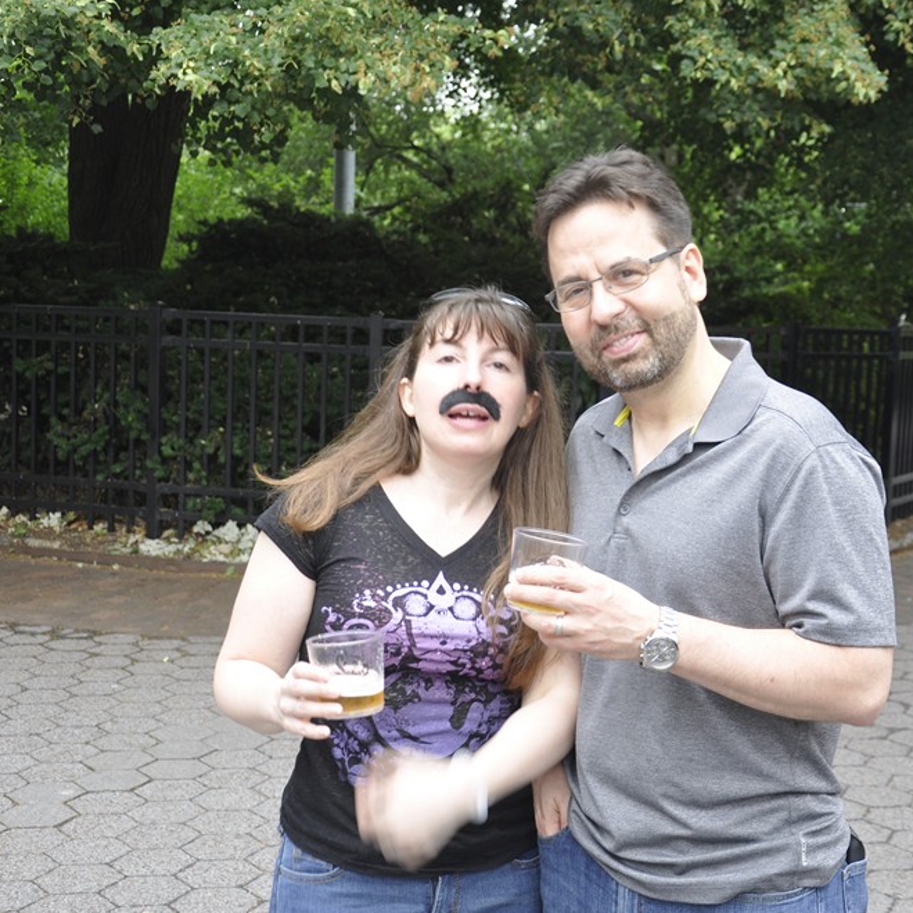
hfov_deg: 29.5
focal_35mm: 58
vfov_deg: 29.6
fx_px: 1731
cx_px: 522
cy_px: 457
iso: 400
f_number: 5
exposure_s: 1/25
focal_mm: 30
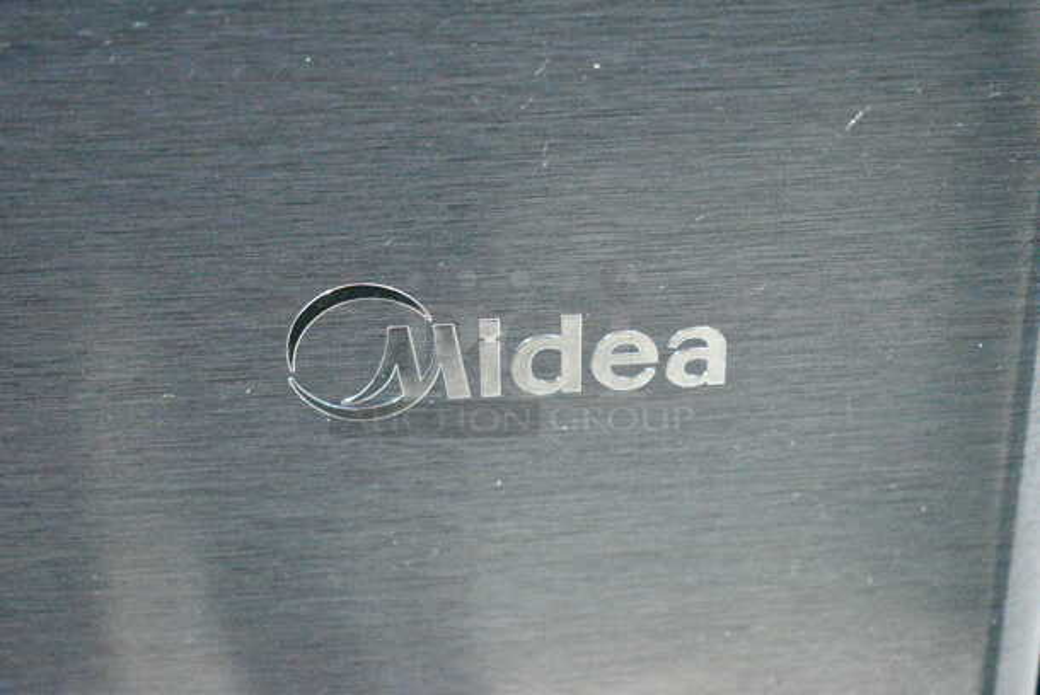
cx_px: 520
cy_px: 348
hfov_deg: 27.0
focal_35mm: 75
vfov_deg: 18.2
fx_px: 2169
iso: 25600
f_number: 5.6
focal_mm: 50
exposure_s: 1/80
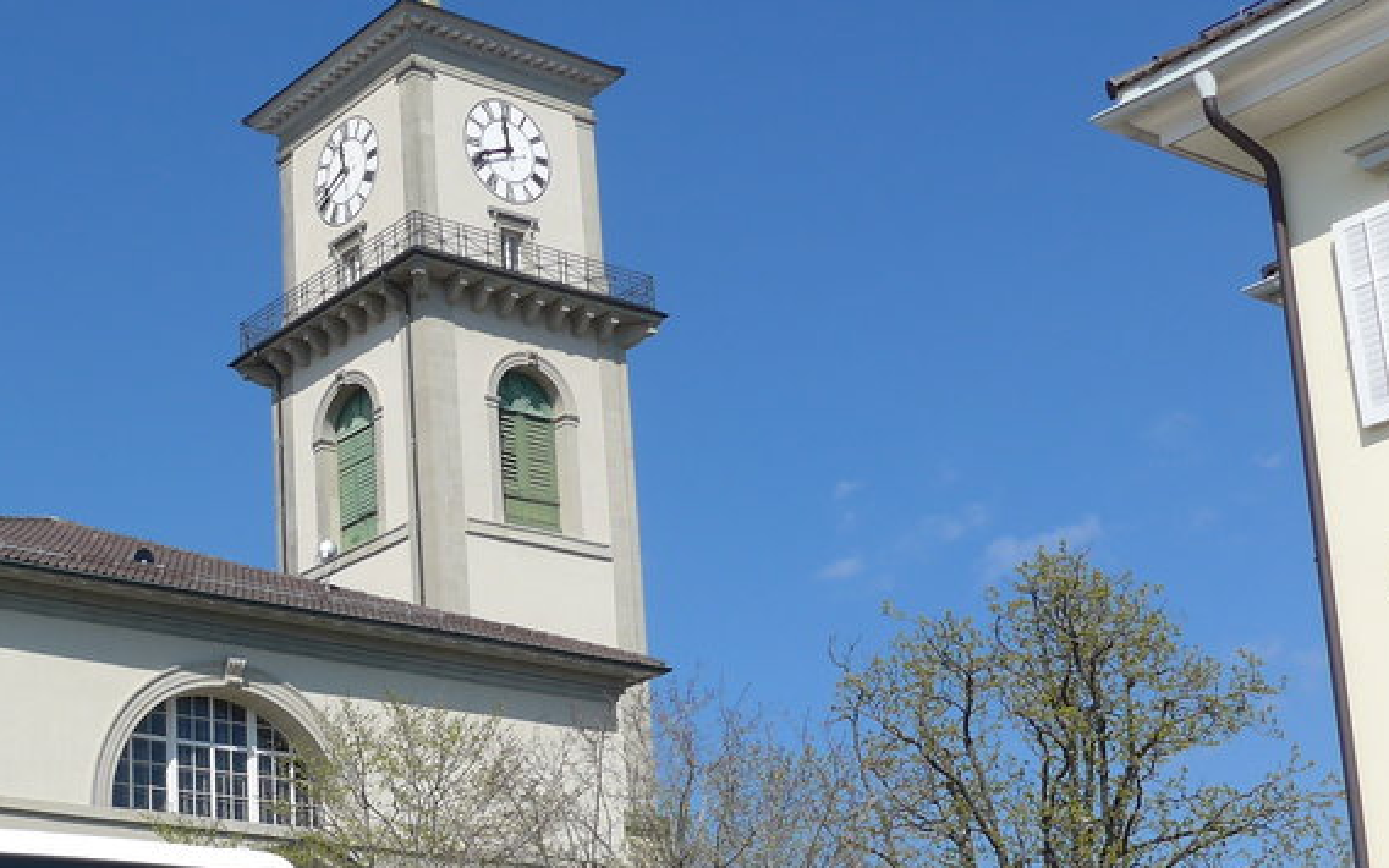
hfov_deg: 30.2
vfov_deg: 19.5
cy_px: 824
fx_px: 2461
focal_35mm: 65
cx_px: 152
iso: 80
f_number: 3.2
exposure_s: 1/1600
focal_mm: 6
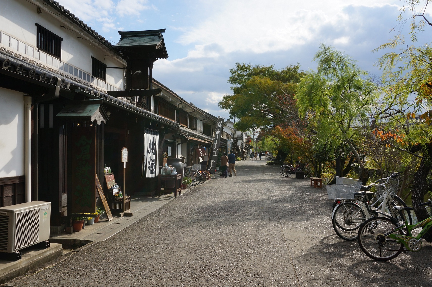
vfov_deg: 41.6
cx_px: 216
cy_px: 144
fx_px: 377
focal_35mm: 32
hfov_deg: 59.6
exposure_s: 1/100
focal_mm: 21
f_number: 13
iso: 100
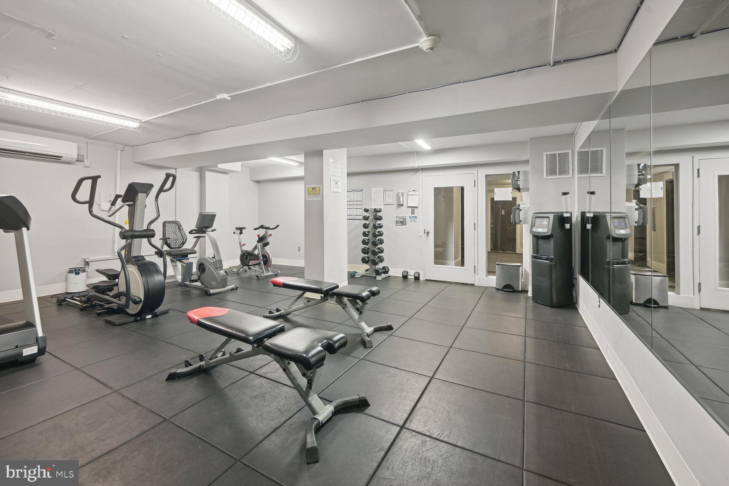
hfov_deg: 104.3
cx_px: 364
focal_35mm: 14
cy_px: 243
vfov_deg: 81.2
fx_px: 283
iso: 200
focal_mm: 14
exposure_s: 1/10
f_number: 8
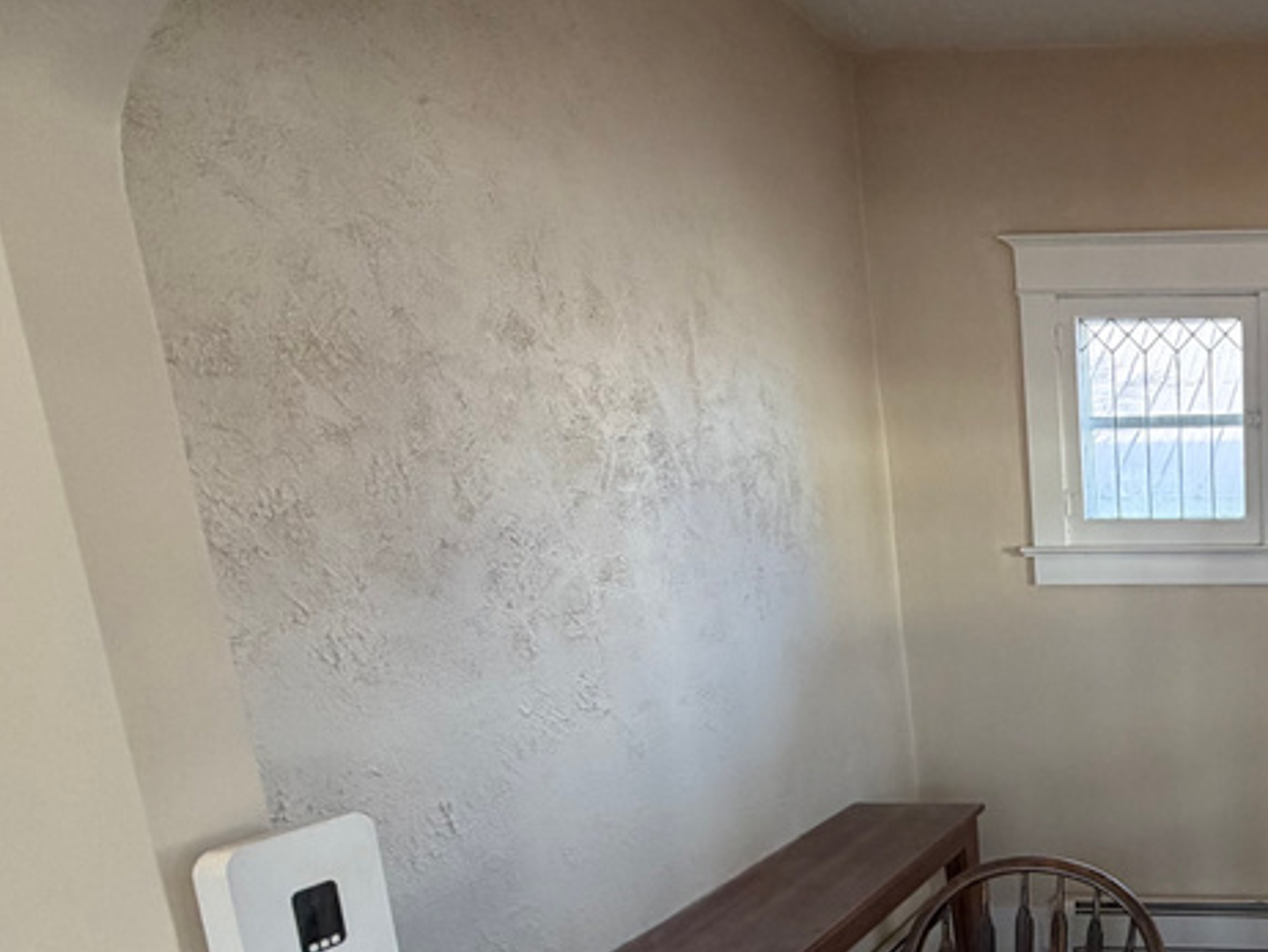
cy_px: 733
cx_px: 1331
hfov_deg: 46.3
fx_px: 1136
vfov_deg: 43.8
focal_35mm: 31
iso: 200
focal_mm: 2.22
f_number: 2.2
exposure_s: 1/60
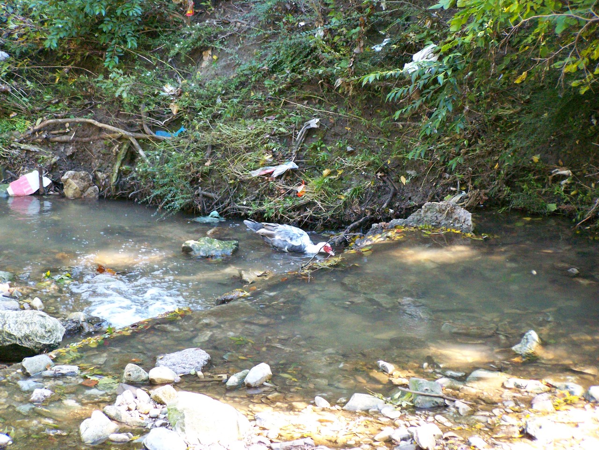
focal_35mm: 139
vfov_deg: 10.7
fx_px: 2406
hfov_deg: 14.2
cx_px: 300
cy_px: 225
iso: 400
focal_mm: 23.1
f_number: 3.2
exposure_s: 1/80
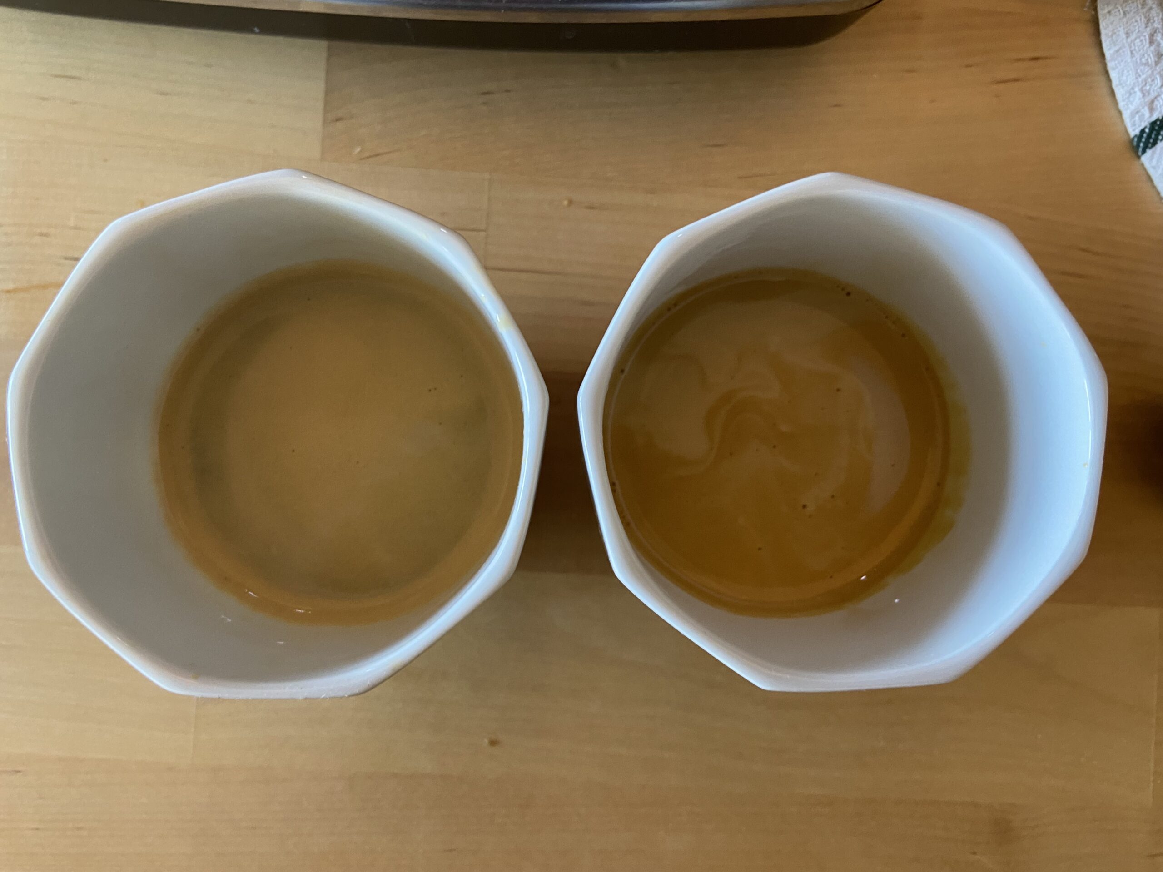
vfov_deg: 53.1
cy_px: 436
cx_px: 582
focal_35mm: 26
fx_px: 874
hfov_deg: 67.3
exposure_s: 1/59
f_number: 1.8
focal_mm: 4.25
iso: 250
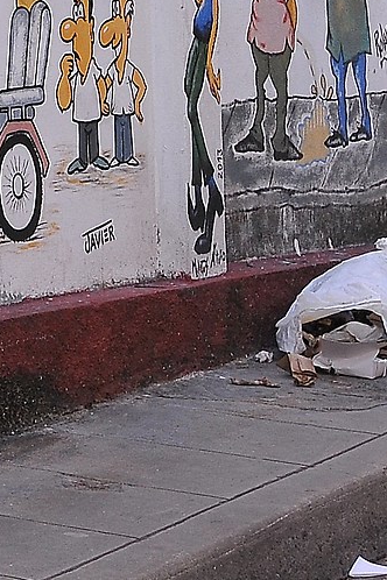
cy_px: -168
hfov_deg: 7.9
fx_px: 2564
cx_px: -563
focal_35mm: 159
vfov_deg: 12.5
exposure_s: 1/100
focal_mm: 22
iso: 200
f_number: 5
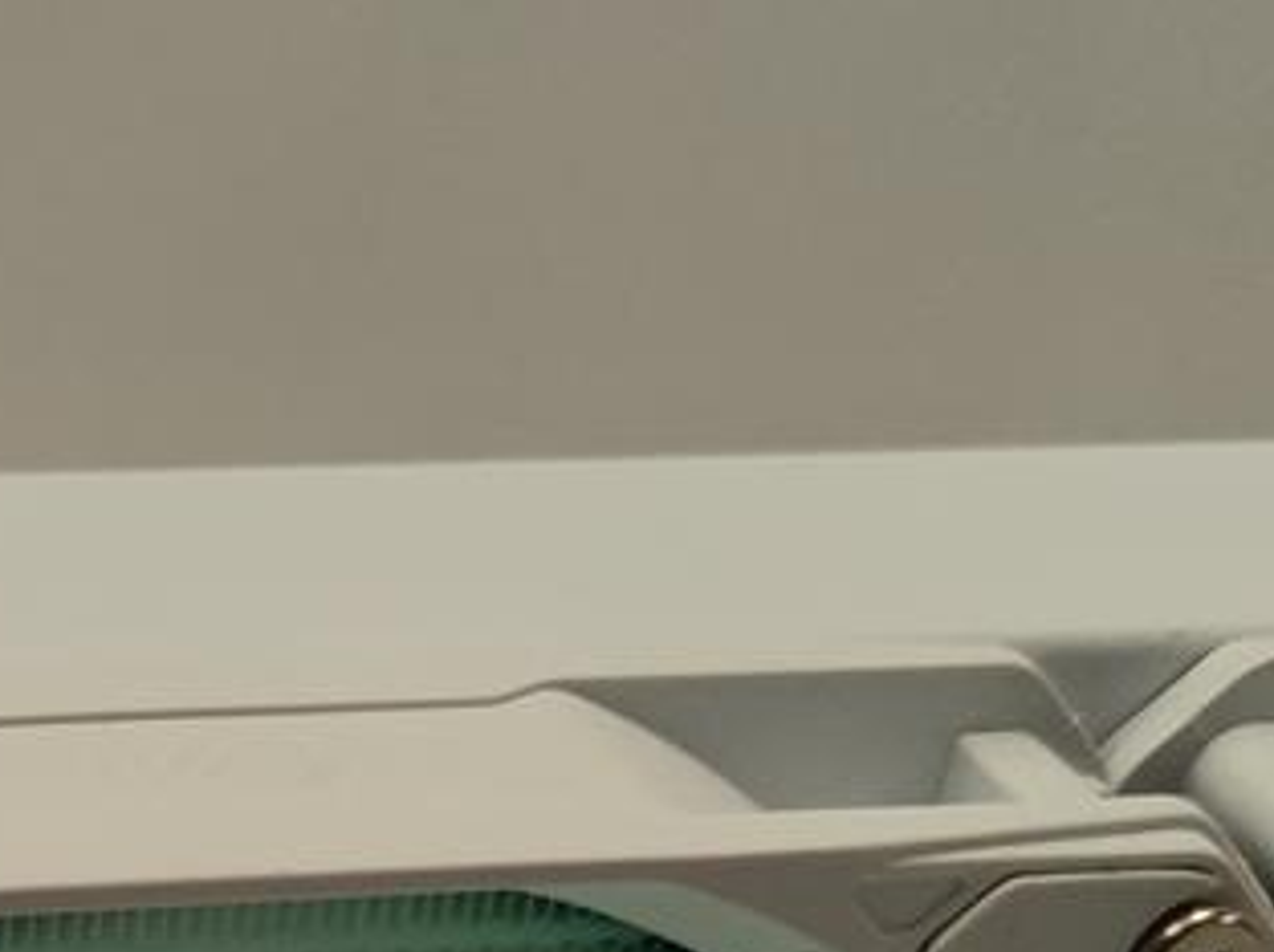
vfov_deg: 11.5
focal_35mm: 120
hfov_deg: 15.5
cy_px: 1699
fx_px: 4411
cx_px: -460
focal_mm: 6.78
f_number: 1.85
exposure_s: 1/100
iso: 121
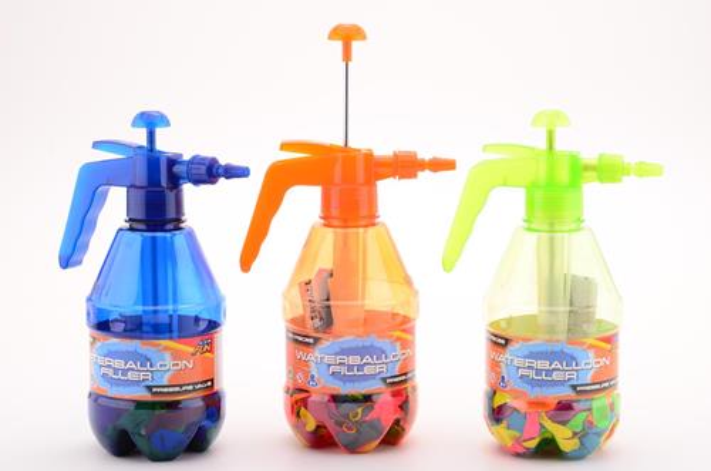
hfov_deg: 22.7
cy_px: 236
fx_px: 1774
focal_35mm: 90
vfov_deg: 15.1
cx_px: 356
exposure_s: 1/125
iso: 100
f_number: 13
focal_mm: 60
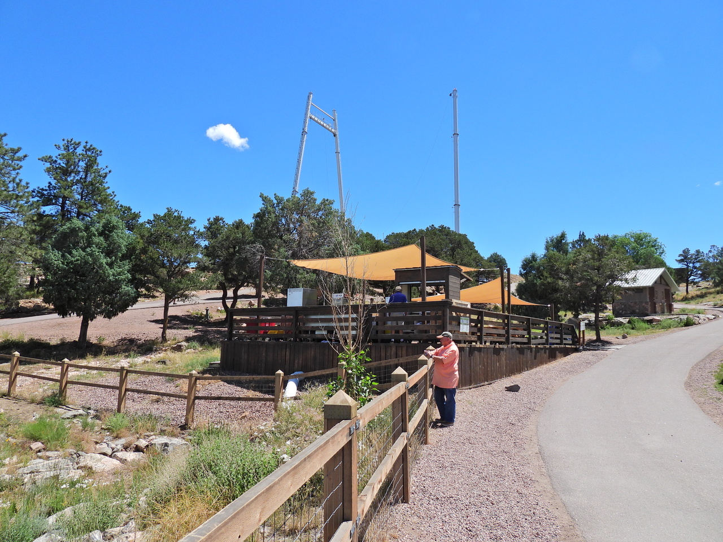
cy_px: 271
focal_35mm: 24
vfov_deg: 56.8
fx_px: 501
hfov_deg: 71.6
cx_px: 362
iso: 100
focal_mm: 4.3
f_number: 2.8
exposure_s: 1/1600
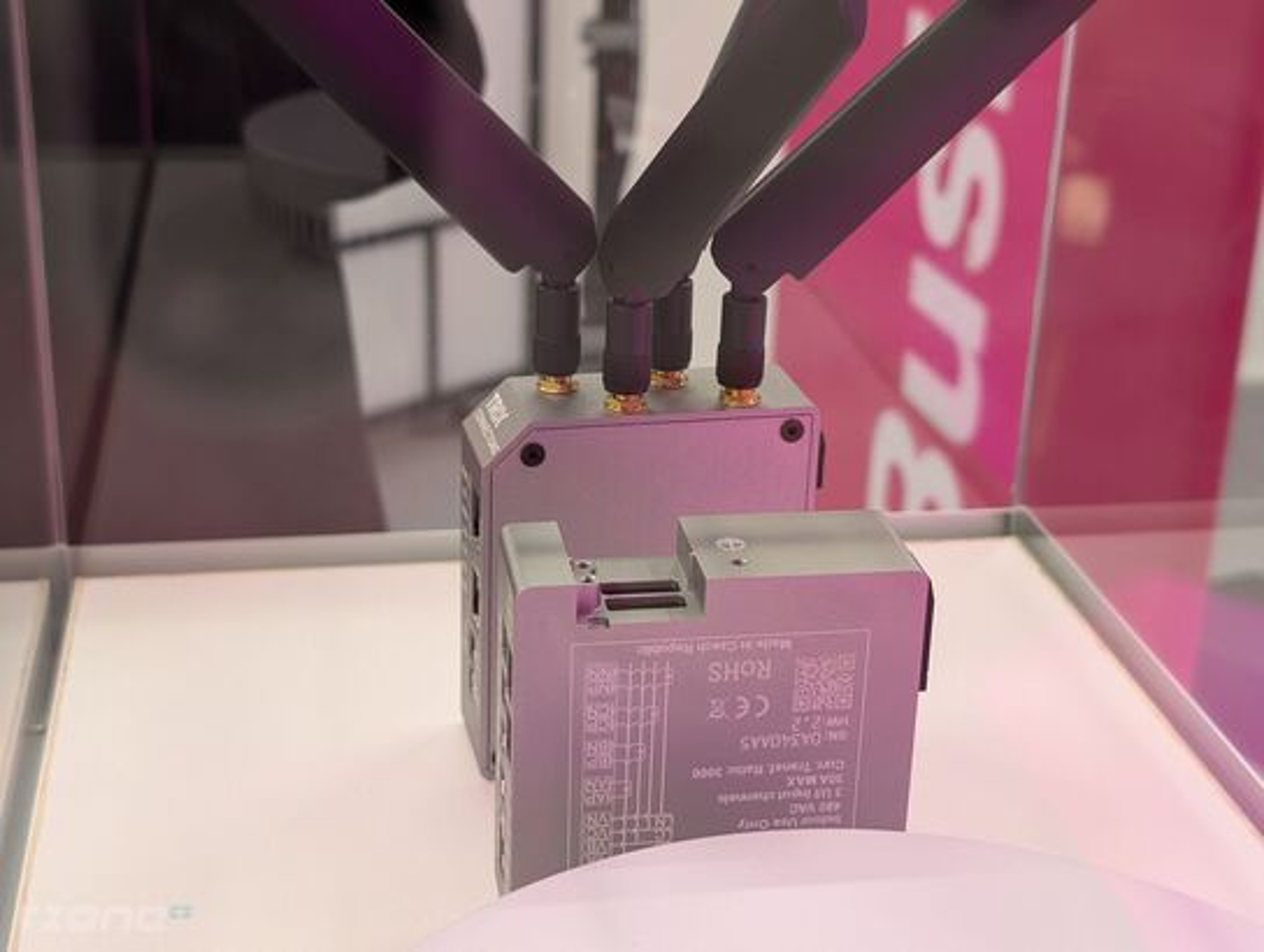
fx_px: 1792
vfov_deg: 29.8
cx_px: 632
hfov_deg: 38.8
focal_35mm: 49
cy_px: 476
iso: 134
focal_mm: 6.9
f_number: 1.68
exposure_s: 1/105
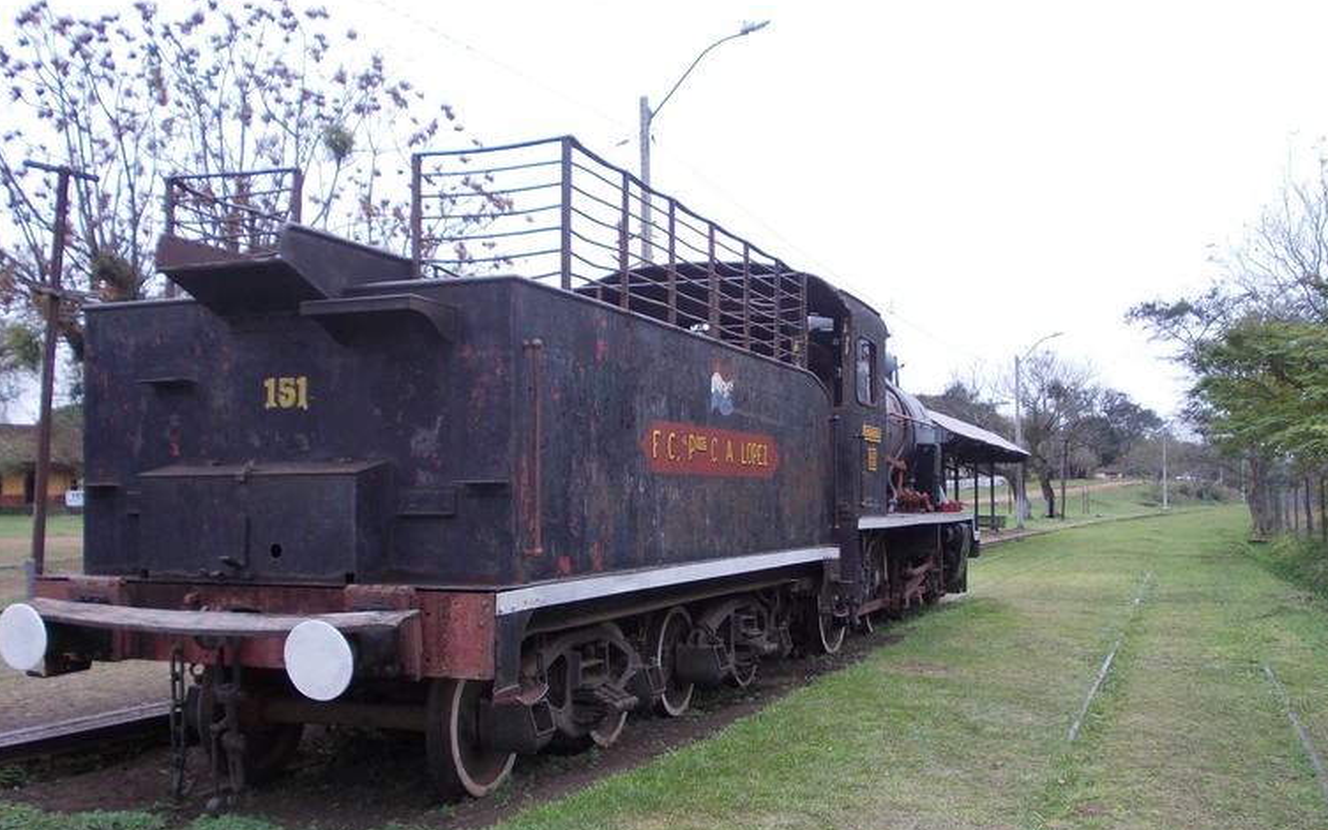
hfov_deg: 48.2
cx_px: 662
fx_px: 1484
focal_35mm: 41
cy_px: 484
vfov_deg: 31.2
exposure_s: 1/200
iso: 80
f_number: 3.1
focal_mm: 5.3
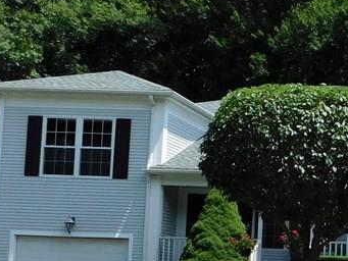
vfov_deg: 21.0
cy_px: 213
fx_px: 694
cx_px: 382
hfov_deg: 26.0
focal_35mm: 69
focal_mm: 4
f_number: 6
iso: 125
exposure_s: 1/400
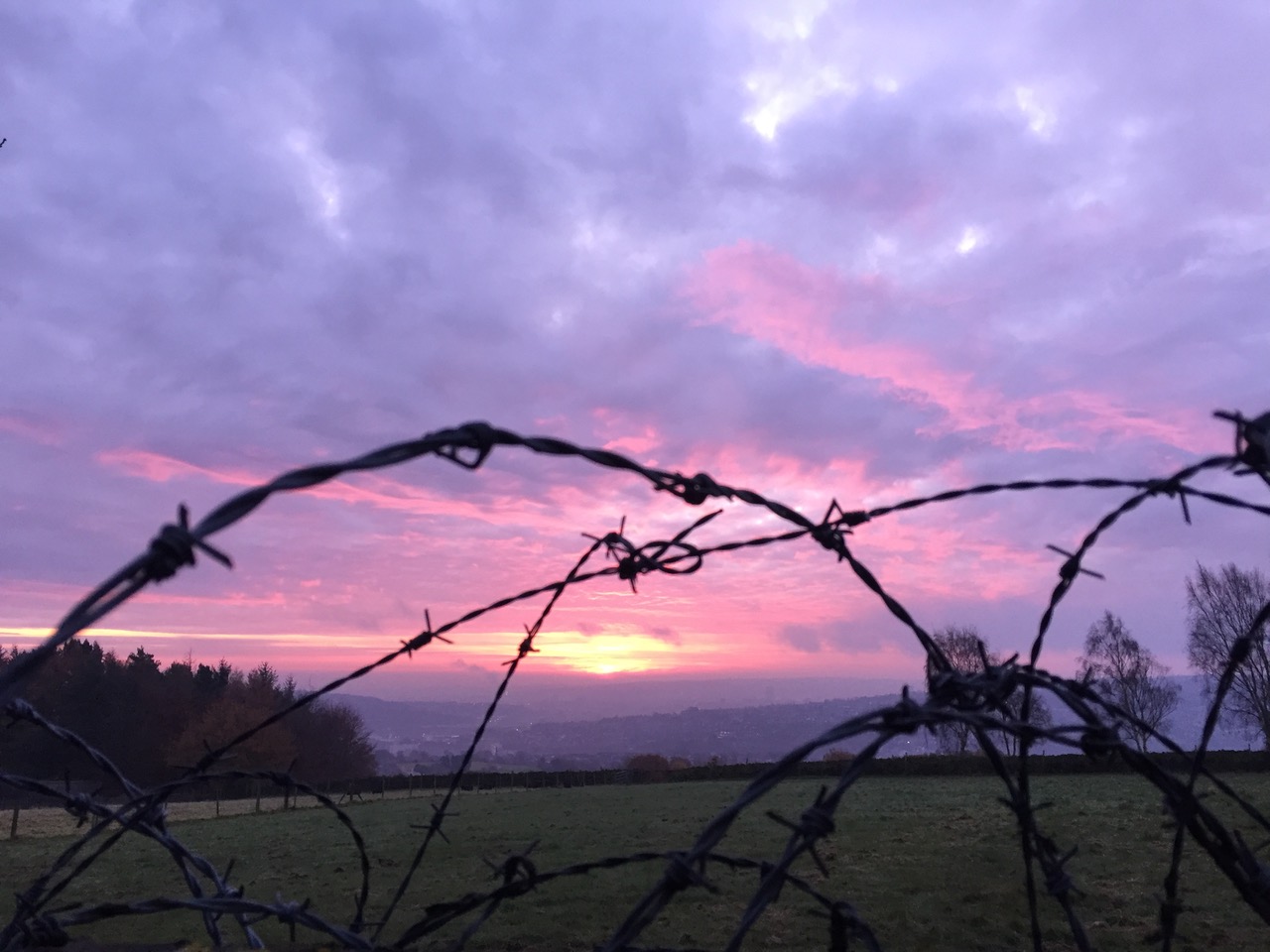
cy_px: 476
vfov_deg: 48.2
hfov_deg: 61.7
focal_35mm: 29
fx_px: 1064
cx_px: 635
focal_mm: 4.15
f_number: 2.2
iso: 64
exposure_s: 1/33
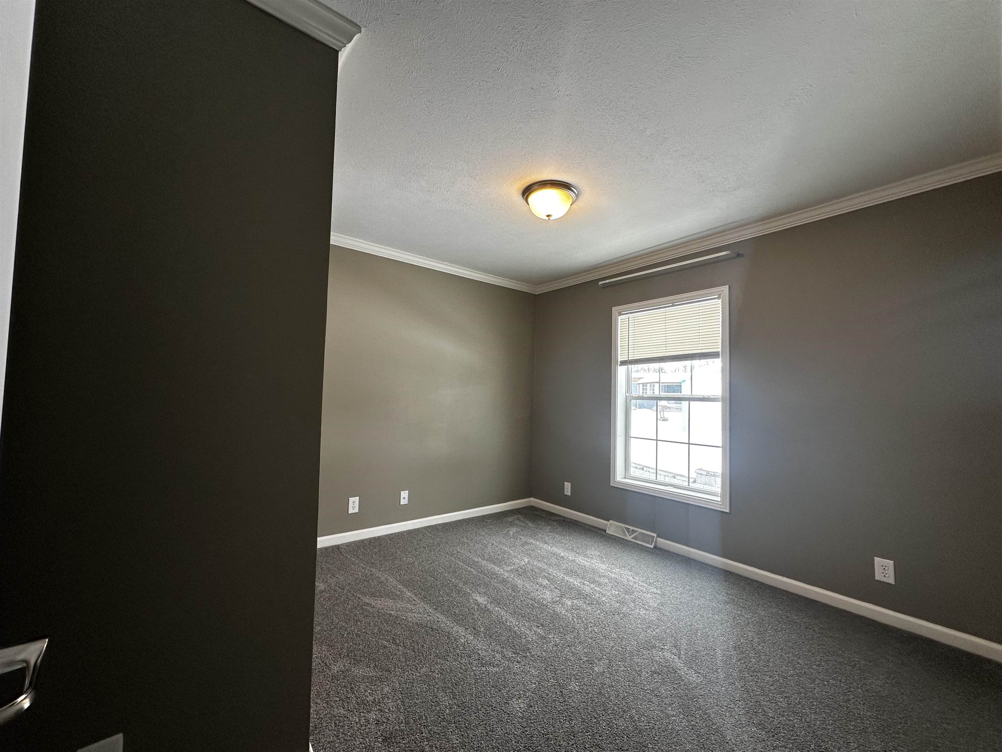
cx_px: 501
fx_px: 405
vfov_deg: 85.7
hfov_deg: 102.1
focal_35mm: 14
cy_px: 376
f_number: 2.2
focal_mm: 2.22
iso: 100
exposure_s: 1/99
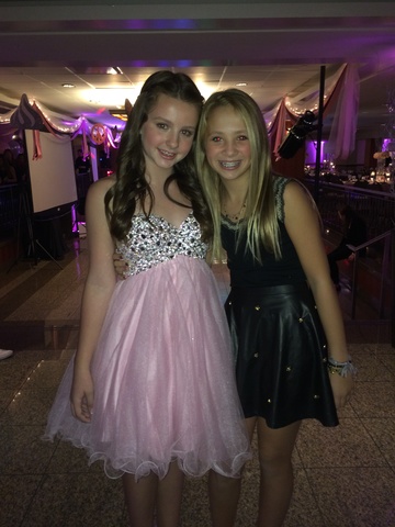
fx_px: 456
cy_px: 264
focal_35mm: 30
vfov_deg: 60.0
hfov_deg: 46.8
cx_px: 198
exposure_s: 1/16
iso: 160
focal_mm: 4.12
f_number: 2.2
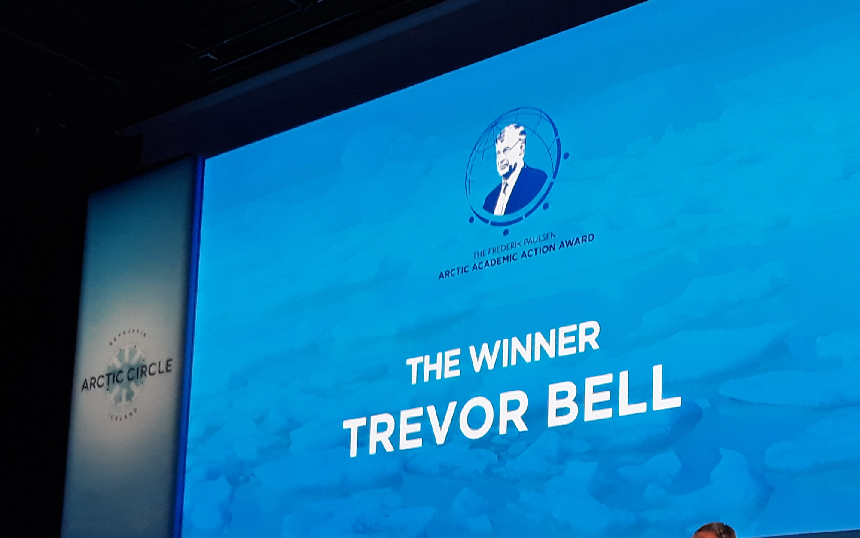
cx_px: 498
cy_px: 535
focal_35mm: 59
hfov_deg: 34.5
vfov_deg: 21.3
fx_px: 1383
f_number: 1.7
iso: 200
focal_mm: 3.71
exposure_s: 1/50
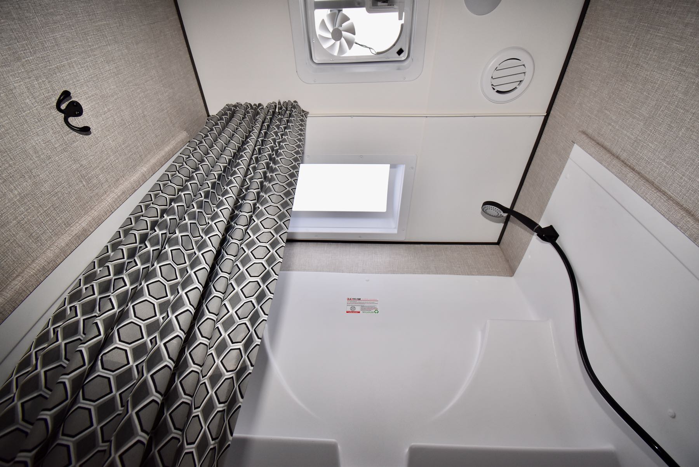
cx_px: 350
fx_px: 292
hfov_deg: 100.3
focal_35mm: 15
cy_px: 234
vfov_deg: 77.5
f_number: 5
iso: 560
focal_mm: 10
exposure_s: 1/100
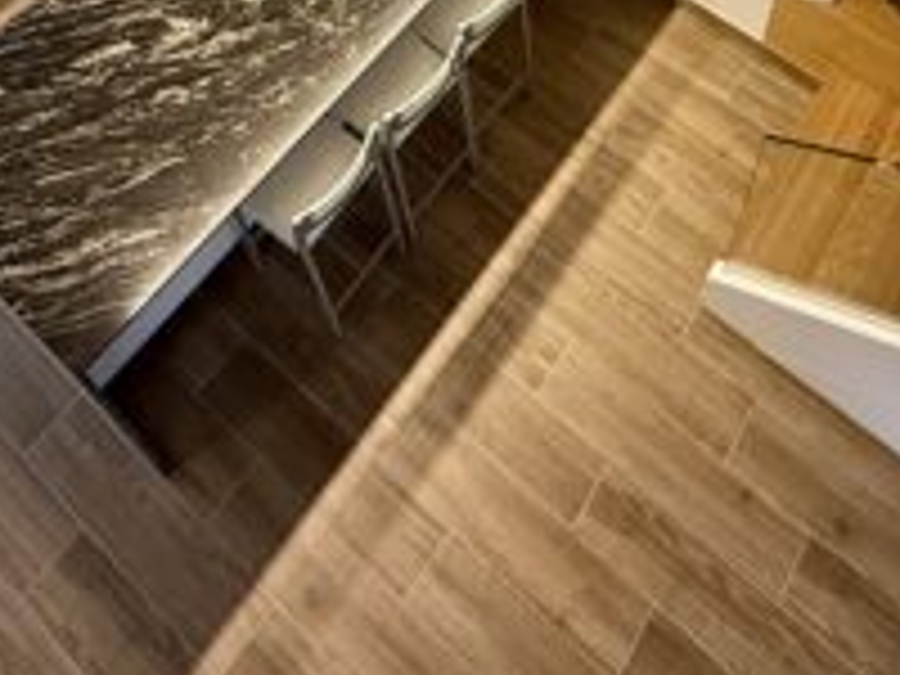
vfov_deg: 26.3
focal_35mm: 42
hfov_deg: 44.2
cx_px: 598
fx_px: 1092
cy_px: -306
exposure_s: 1/99
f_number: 2.2
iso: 320
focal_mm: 2.22
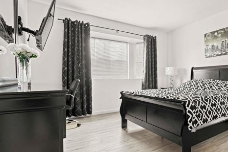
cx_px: 148
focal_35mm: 22
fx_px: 139
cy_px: 91
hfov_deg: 76.6
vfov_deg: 56.9
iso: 1250
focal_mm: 16
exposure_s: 1/13
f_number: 4
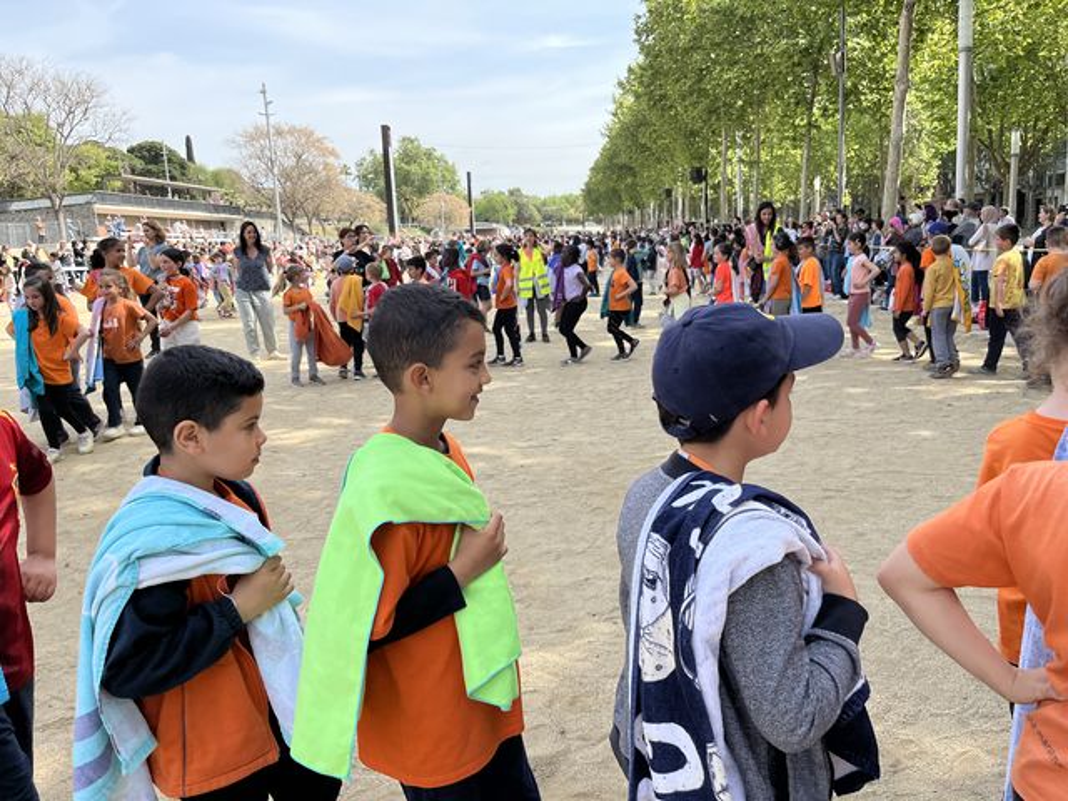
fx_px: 802
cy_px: 400
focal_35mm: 26
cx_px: 534
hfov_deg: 67.3
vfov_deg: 53.1
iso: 50
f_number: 1.6
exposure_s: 1/928
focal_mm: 5.1
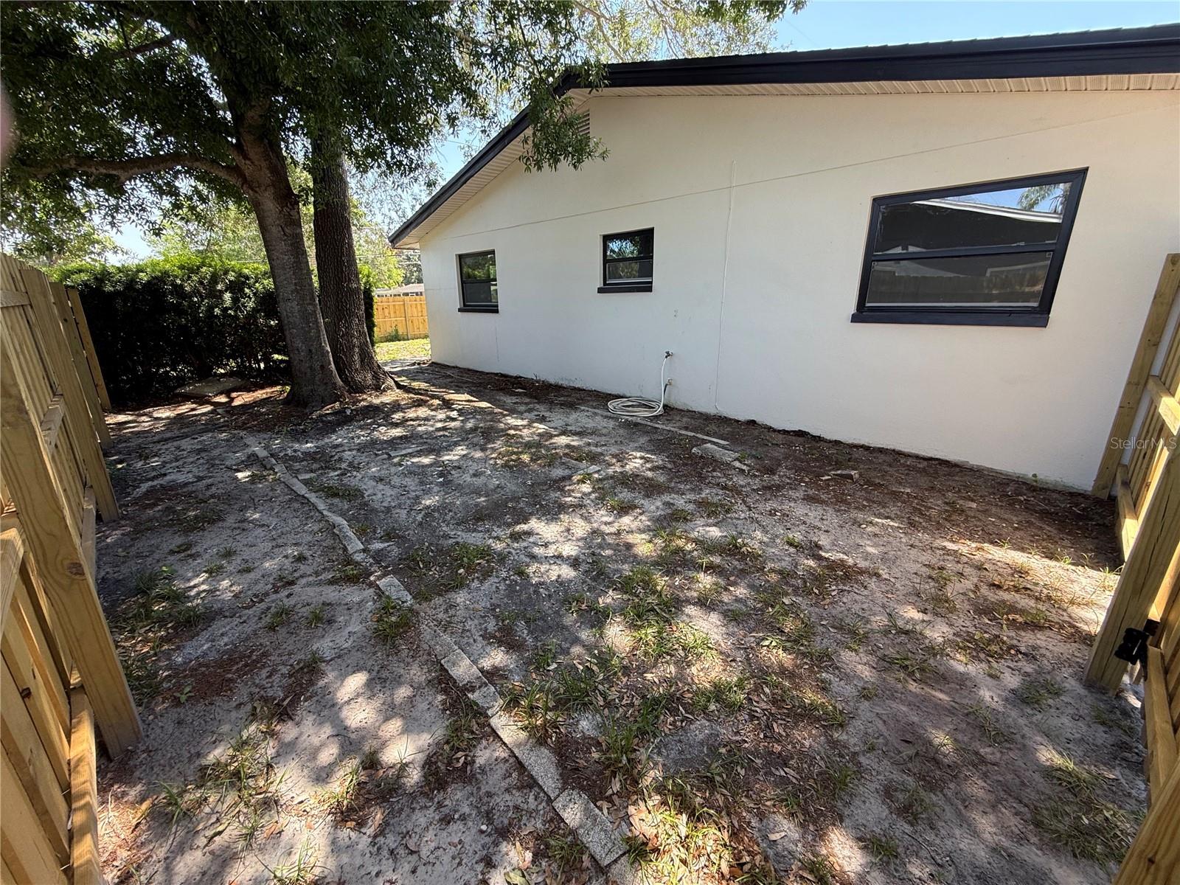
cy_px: 442
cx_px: 590
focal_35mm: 14
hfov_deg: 102.1
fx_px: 477
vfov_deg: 85.7
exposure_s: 1/170
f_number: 2.2
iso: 50
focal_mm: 2.22
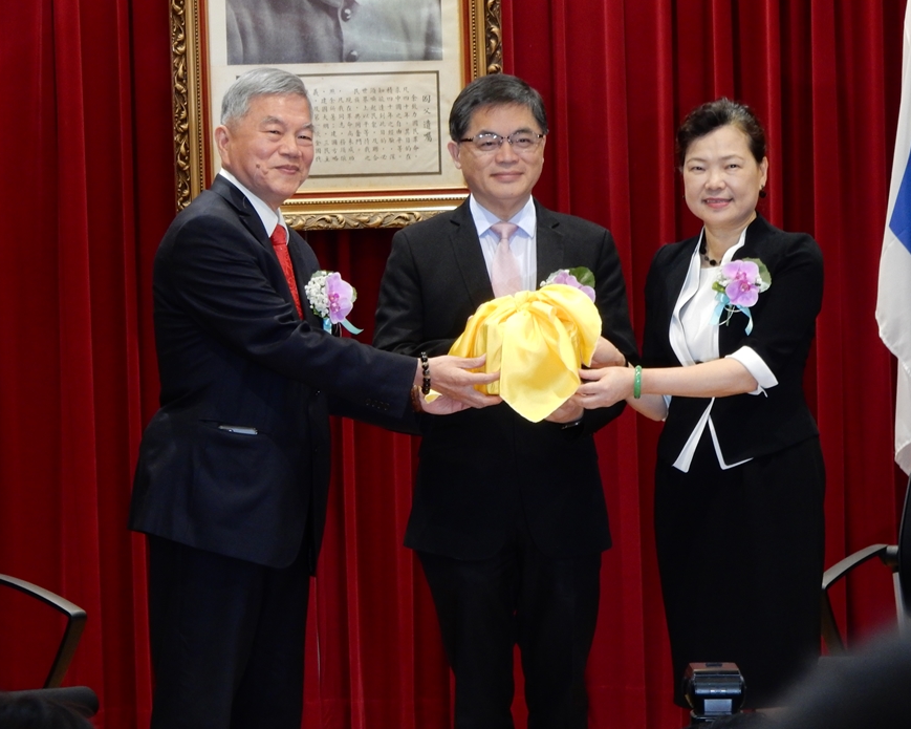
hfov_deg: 8.1
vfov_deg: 6.4
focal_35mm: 240
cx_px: 471
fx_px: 6470
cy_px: 366
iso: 450
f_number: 6.3
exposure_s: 1/15
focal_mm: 40.9
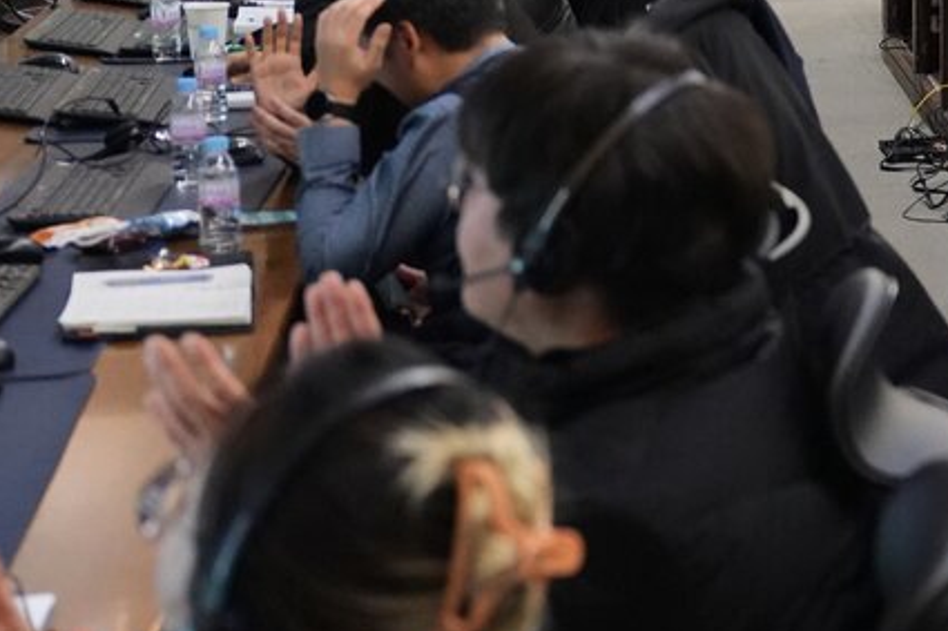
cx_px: 1258
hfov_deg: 17.1
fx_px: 2948
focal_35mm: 112
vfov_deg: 12.0
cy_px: -117
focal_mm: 34
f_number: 2.8
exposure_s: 1/320
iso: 6400
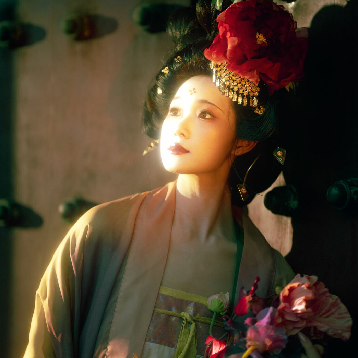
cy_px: 181
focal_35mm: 109
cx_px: 179
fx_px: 1275
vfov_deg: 16.0
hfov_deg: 16.0
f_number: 1.4
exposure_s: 1/1600
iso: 1250
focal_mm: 85
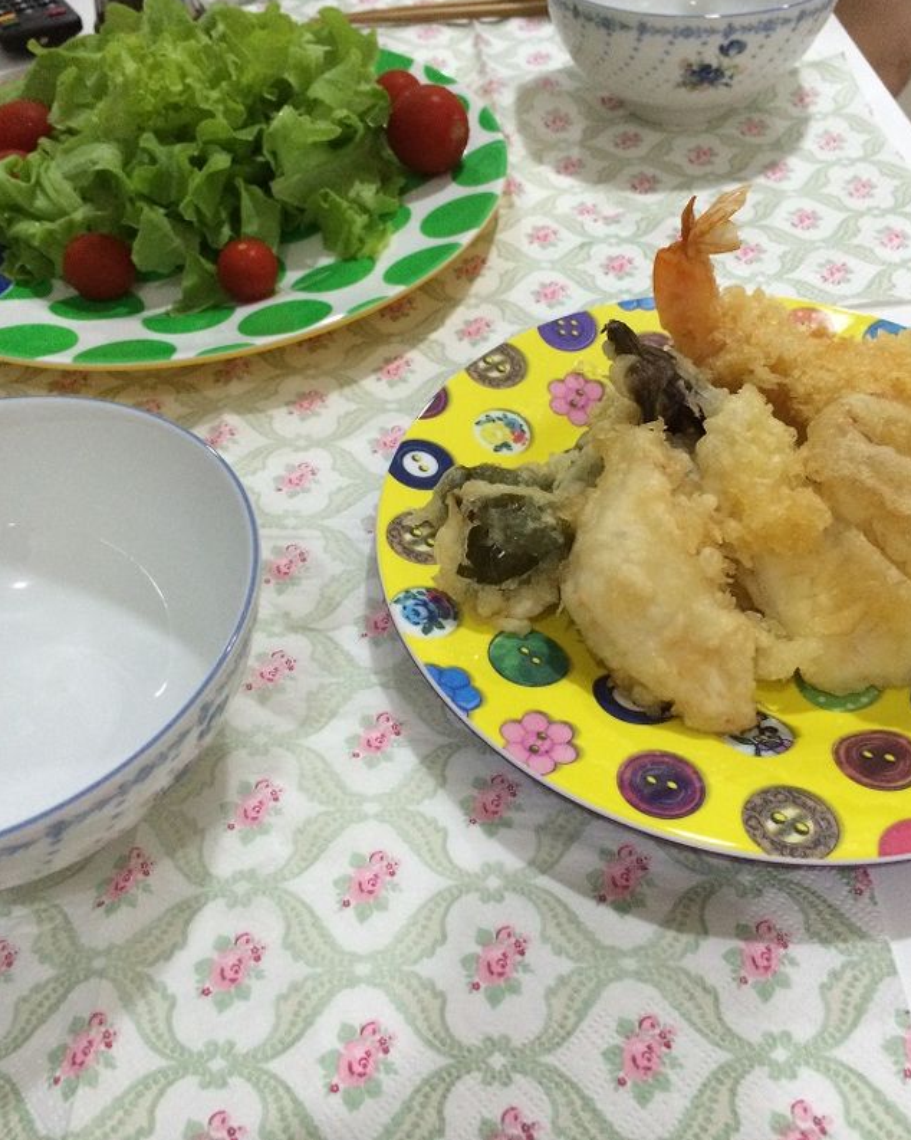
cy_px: 519
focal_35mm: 32
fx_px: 1079
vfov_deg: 55.6
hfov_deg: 45.8
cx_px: 464
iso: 320
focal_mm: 4.12
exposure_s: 1/24
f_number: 2.2
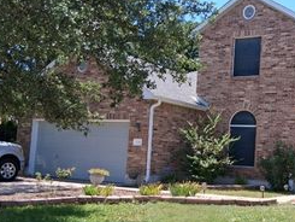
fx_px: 452
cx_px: 247
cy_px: 136
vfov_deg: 27.5
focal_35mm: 53
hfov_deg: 34.7
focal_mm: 3.98
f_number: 1.8
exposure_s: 1/372
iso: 25
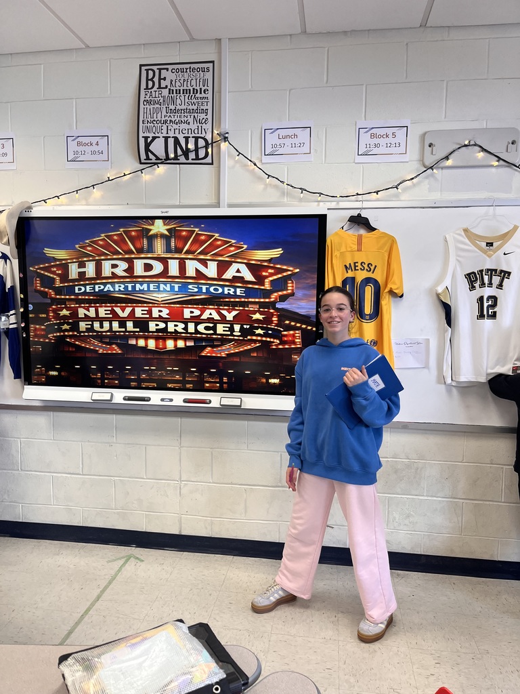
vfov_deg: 67.3
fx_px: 521
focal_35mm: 26
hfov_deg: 53.1
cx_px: 260
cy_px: 347
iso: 100
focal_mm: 5.1
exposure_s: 1/120
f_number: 1.6
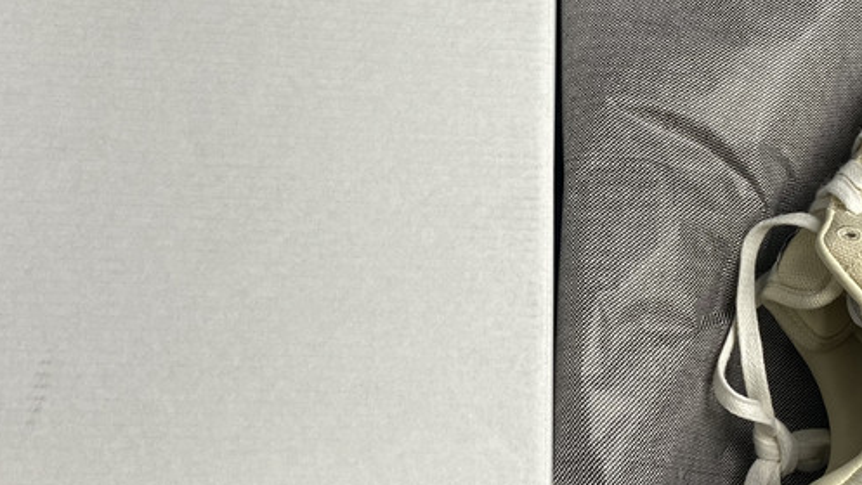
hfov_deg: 36.2
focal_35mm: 57
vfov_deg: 21.1
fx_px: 1303
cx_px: 579
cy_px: 203
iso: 32
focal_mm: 4.25
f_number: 1.8
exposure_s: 1/104
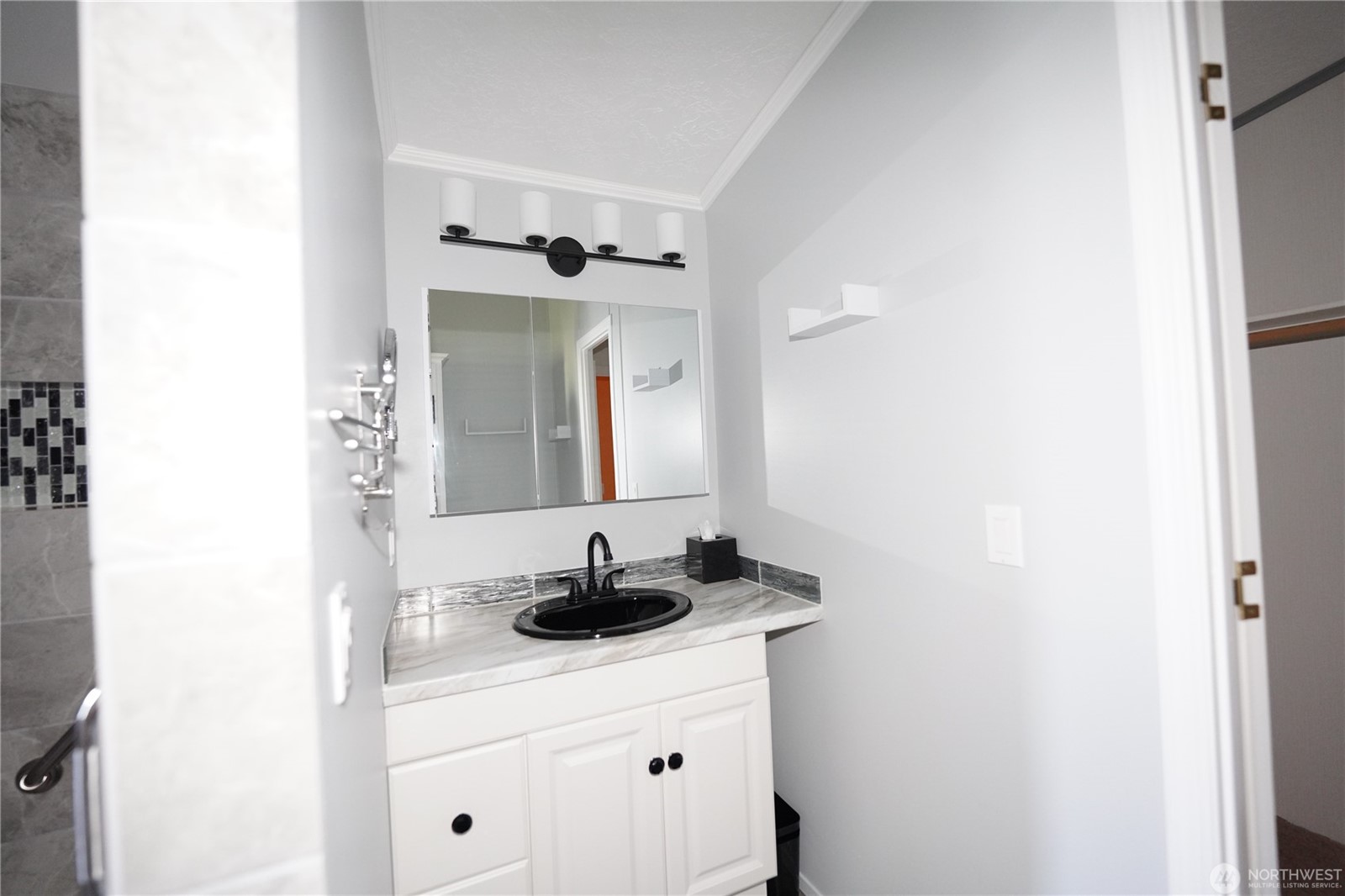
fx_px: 523
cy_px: 448
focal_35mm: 14
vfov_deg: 81.2
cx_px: 672
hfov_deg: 104.3
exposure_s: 1/160
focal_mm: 14
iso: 3200
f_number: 2
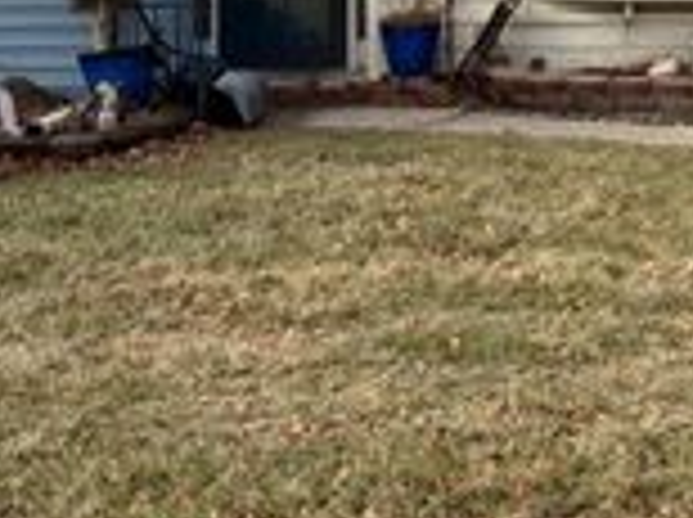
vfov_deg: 18.2
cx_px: 540
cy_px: -47
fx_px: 1559
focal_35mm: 78
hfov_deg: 24.7
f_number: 1.78
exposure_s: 1/3145
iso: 100
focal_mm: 6.76
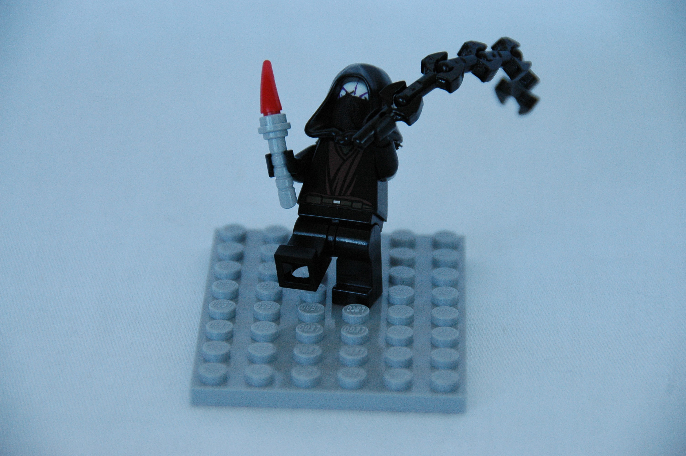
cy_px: 228
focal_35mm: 255
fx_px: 4855
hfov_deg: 8.1
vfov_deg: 5.4
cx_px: 343
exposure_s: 1/100
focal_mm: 170
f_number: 5.6
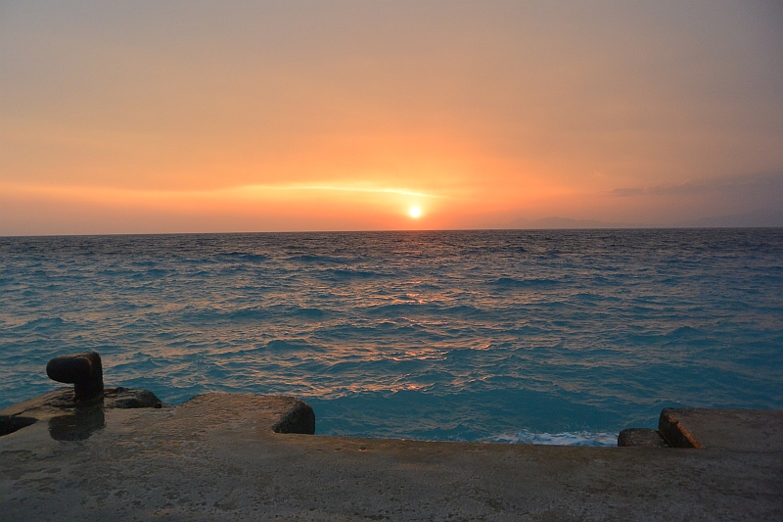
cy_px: 261
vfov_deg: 47.9
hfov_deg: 67.4
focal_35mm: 27
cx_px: 392
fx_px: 587
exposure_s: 1/125
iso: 280
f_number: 3.5
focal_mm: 10
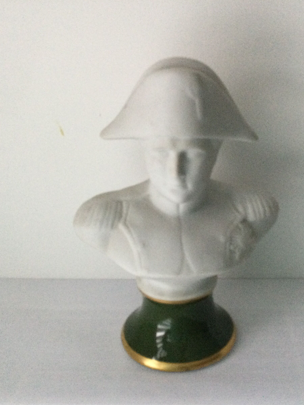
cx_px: 186
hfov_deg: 34.2
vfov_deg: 44.8
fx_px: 492
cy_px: 203
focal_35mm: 42
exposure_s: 1/25
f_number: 2.4
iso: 200
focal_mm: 3.3
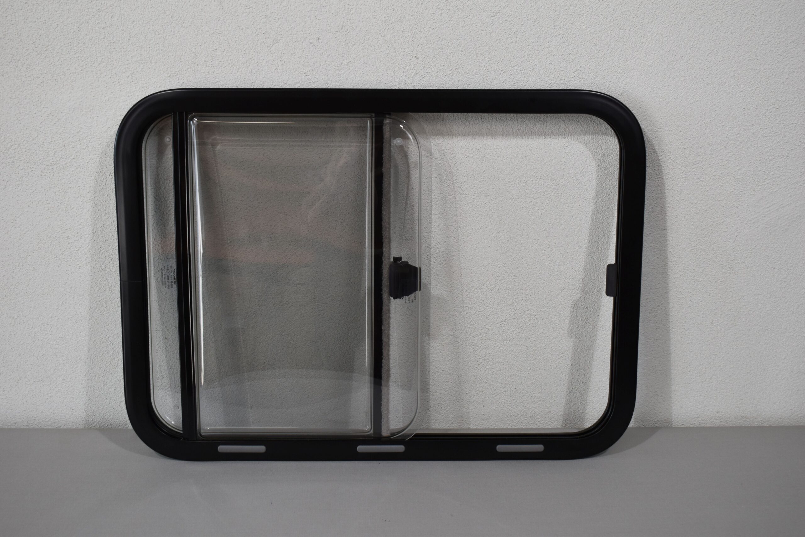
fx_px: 939
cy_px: 268
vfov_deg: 31.9
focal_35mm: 42
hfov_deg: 46.4
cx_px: 402
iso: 320
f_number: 5.6
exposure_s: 1/125
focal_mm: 28
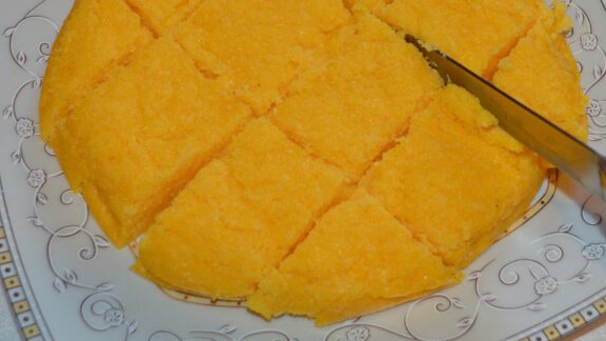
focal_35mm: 61
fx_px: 980
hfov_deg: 34.3
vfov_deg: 19.7
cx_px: 344
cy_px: 110
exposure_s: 1/60
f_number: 4.8
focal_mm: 32
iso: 900
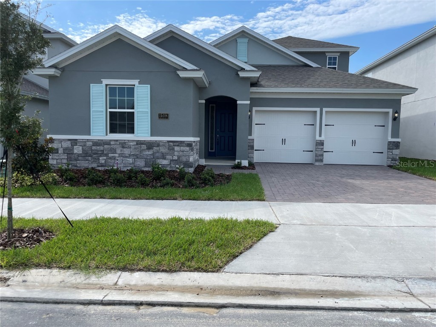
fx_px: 327
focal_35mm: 26
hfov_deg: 67.3
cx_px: 218
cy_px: 164
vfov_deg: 53.1
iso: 32
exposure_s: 1/3300
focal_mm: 4.2
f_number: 1.6
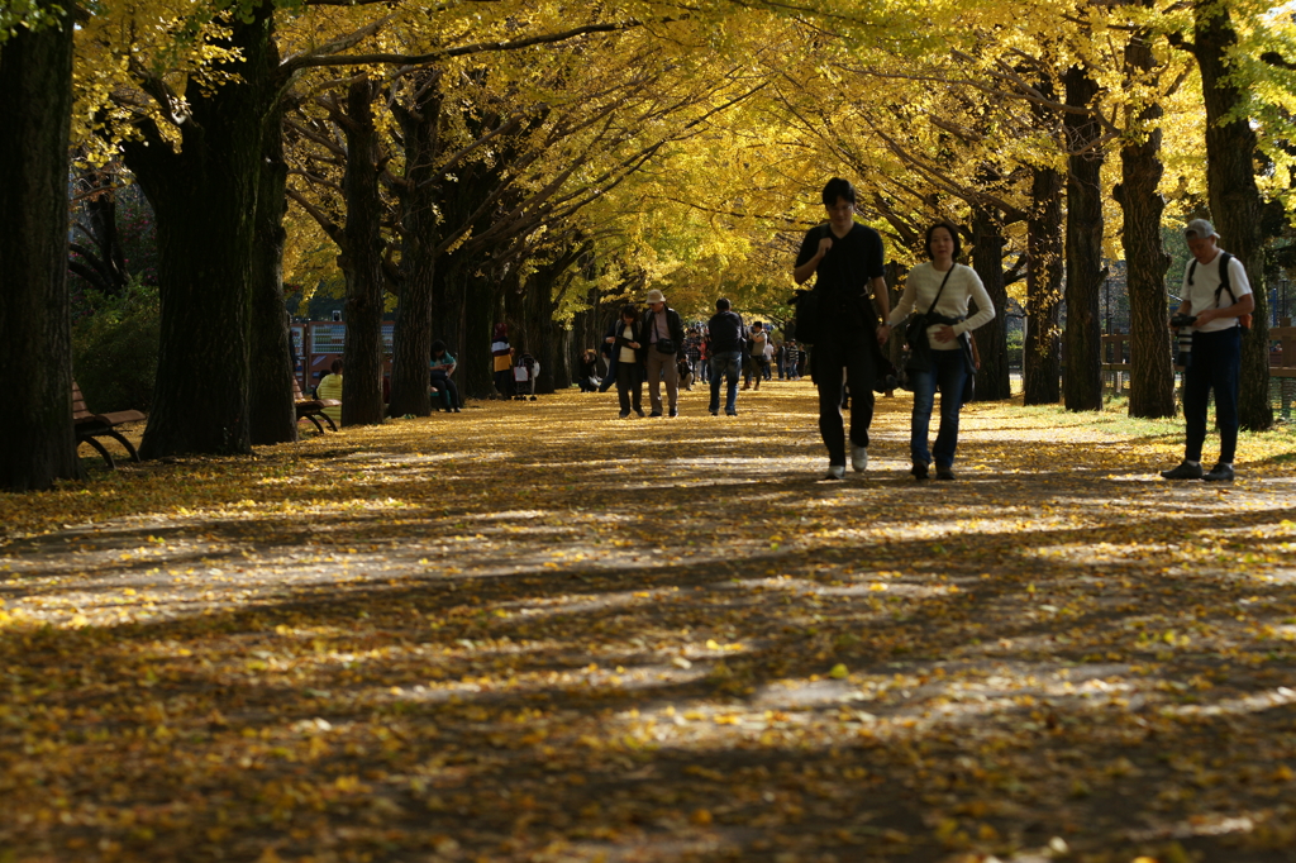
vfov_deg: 17.1
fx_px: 2879
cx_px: 648
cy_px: 432
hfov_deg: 25.4
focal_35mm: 80
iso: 200
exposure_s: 1/500
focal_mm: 80
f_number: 5.6
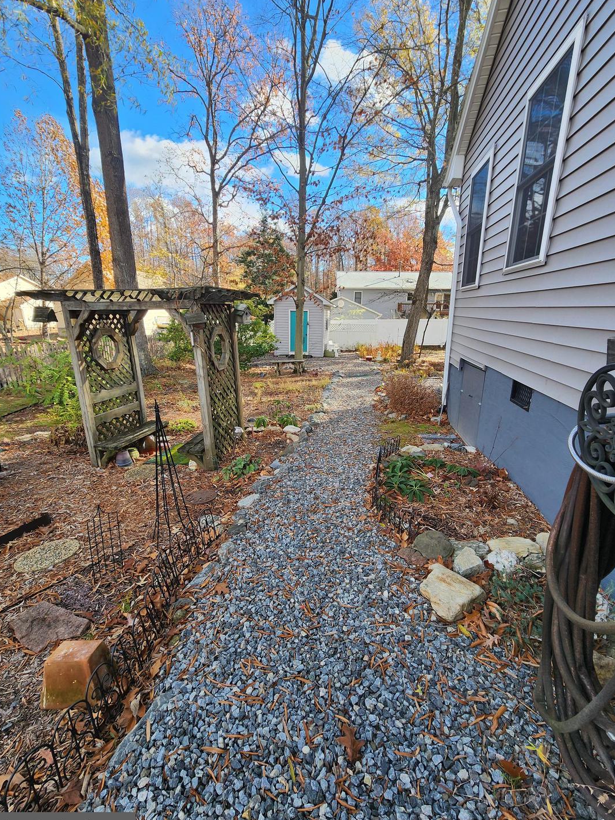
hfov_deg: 85.6
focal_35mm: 14
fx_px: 332
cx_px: 323
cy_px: 417
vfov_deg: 102.0
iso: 50
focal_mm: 2.2
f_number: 2.2
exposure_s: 1/317
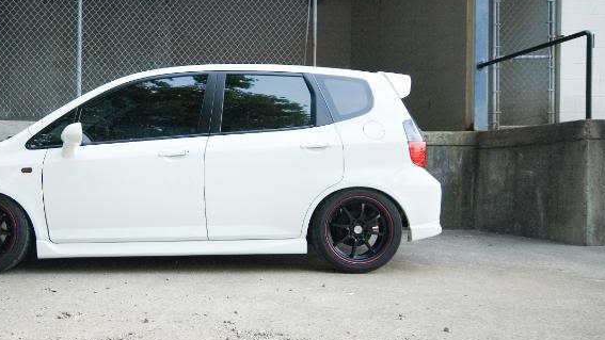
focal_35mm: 31
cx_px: 189
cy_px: 186
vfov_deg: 37.7
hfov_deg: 60.7
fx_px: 497
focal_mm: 14
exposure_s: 1/125
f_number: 5
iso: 400
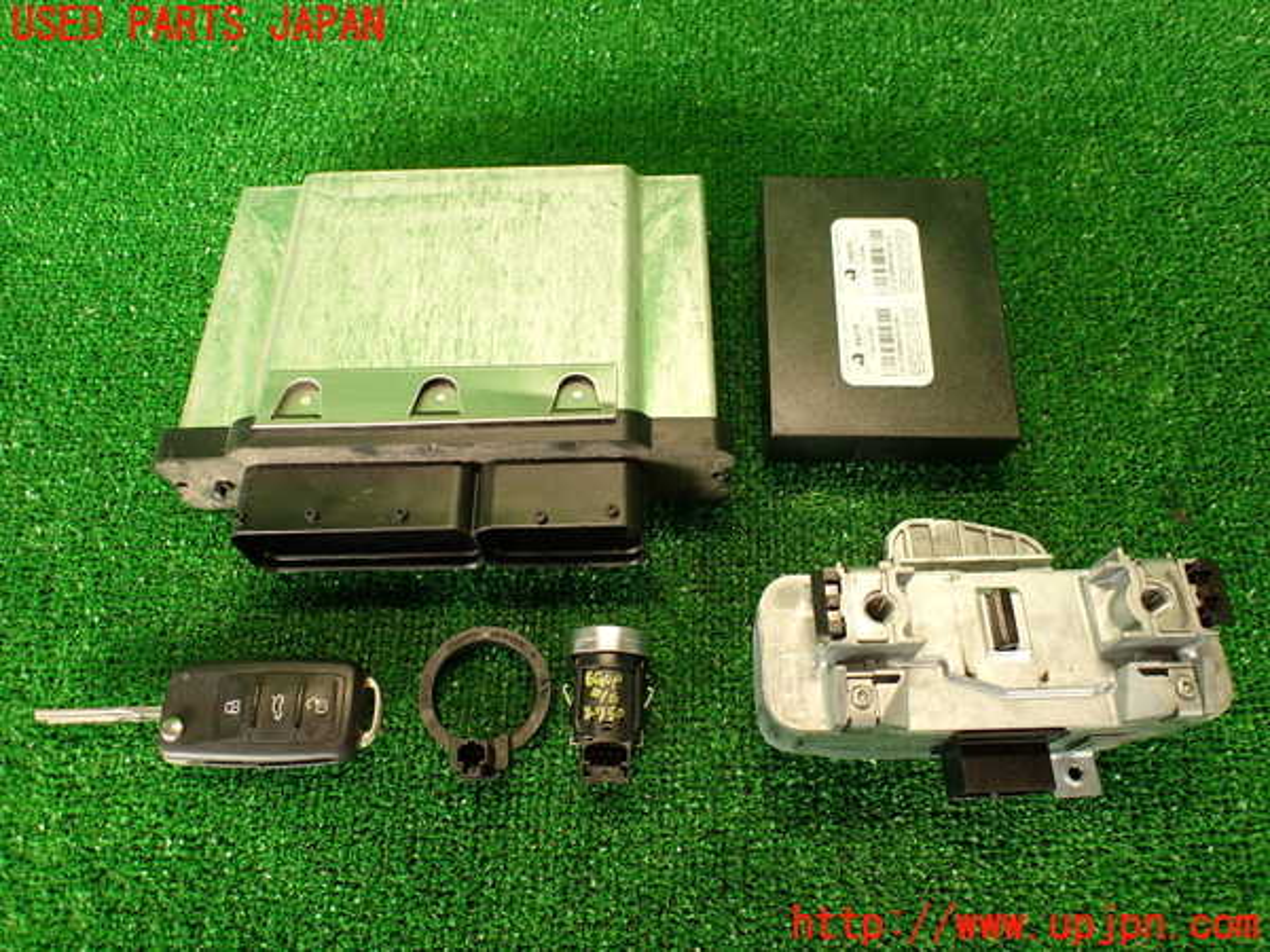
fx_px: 917
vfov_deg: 54.9
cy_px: 476
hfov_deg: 69.4
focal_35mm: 25
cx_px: 635
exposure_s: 1/40
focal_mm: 4.5
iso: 200
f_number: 2
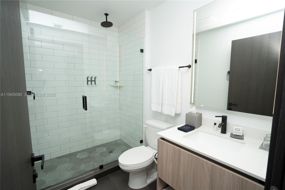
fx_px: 127
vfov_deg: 73.8
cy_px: 95
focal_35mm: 16
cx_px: 142
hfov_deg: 96.7
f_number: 4
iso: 250
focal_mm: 16
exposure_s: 1/125
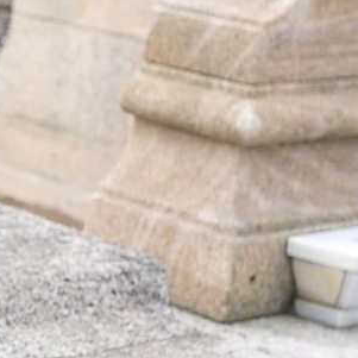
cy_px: 250
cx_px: -318
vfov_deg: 11.0
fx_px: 1849
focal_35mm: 158
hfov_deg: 10.3
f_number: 5
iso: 320
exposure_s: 1/320
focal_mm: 35
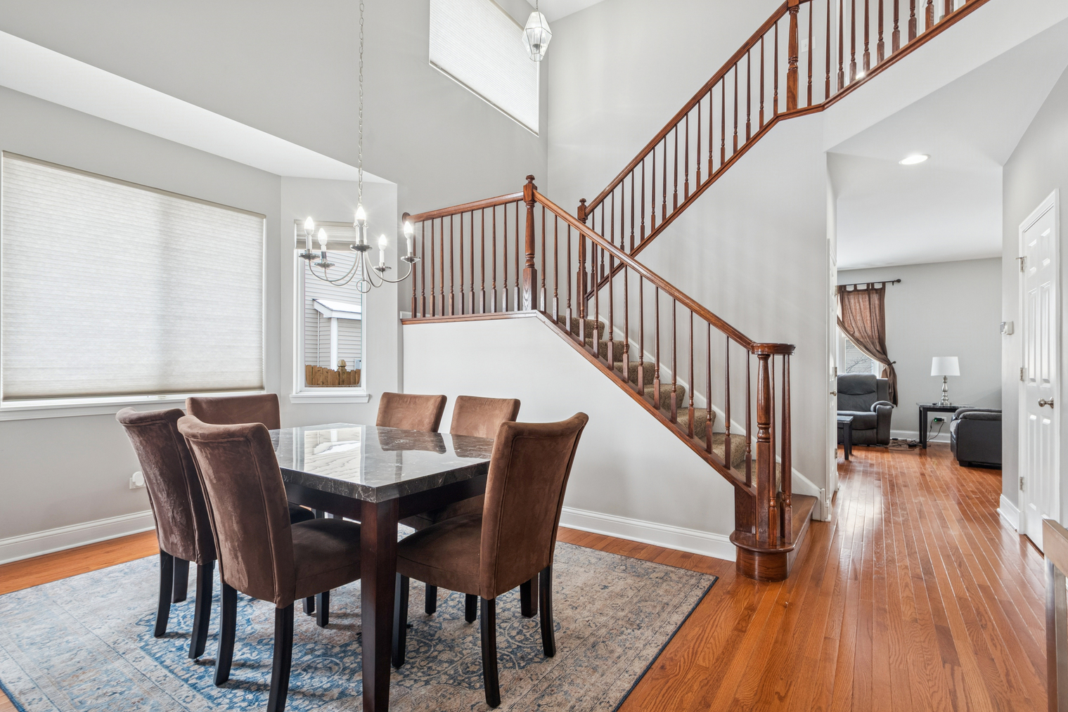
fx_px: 475
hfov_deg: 96.7
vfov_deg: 73.7
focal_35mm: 16
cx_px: 559
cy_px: 368
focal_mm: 10
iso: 250
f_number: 8
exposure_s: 1/20
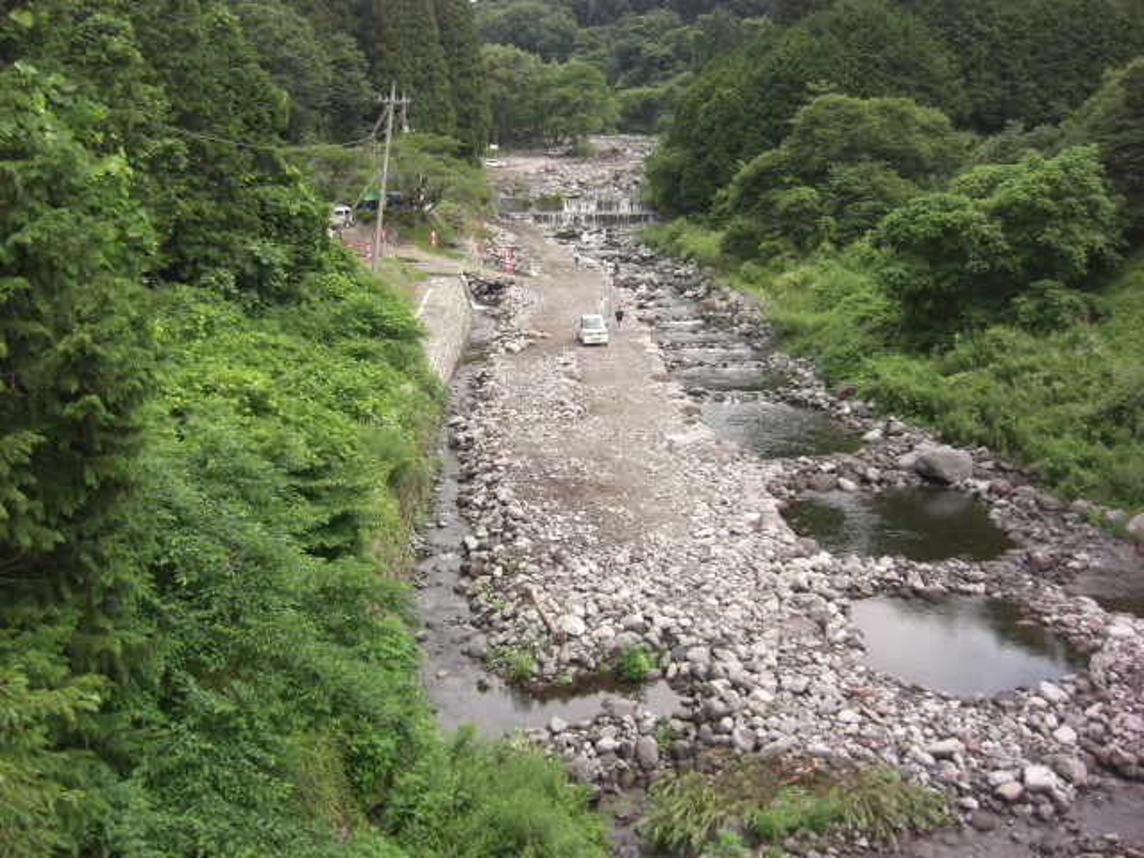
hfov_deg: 49.0
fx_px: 1256
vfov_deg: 37.7
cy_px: 429
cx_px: 572
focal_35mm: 38
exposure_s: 1/400
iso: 80
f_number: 2.8
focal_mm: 7.9
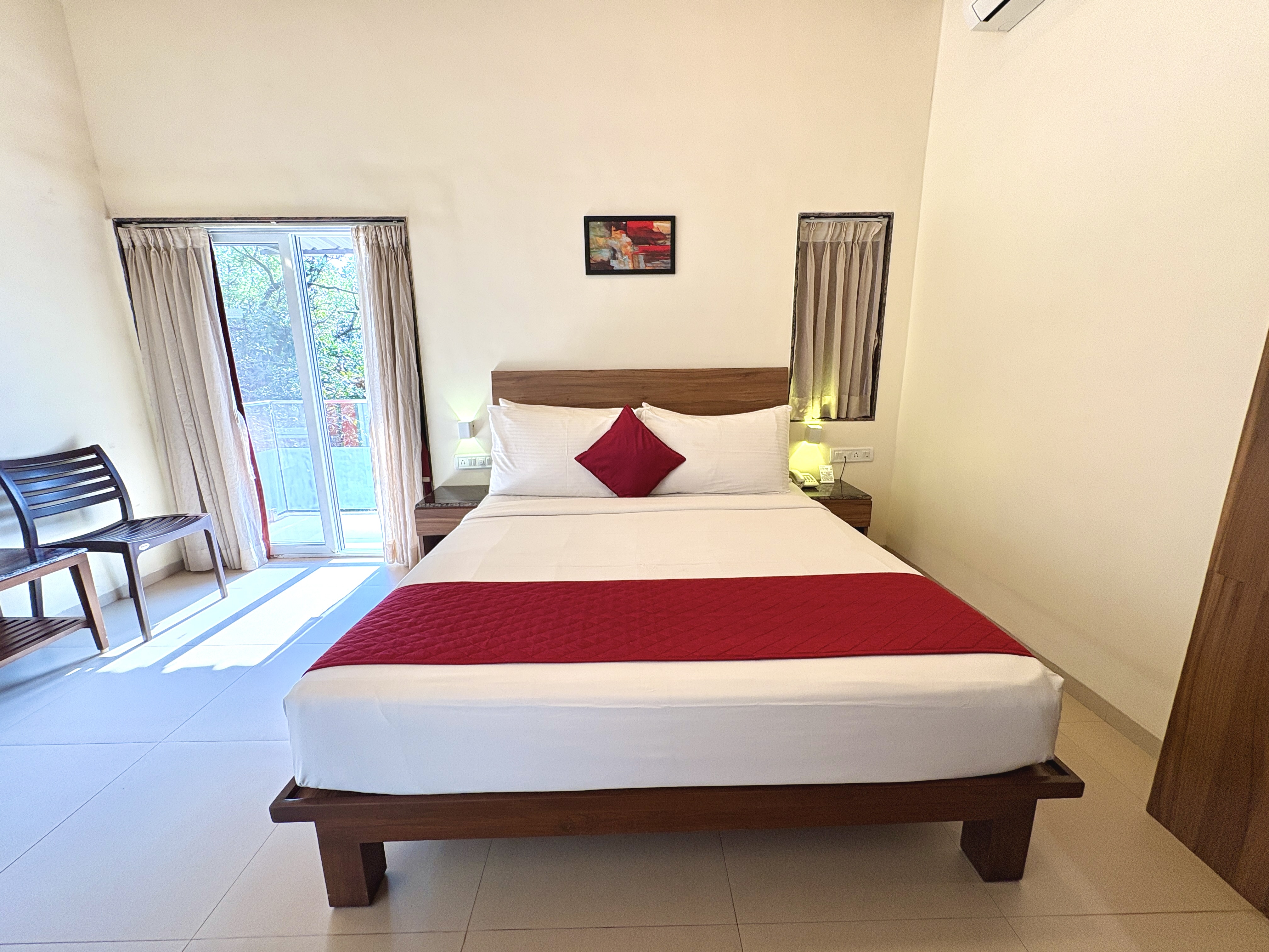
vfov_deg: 85.7
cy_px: 476
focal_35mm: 14
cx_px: 634
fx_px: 513
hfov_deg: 102.1
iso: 64
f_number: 2.2
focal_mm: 2.22
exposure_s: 1/100
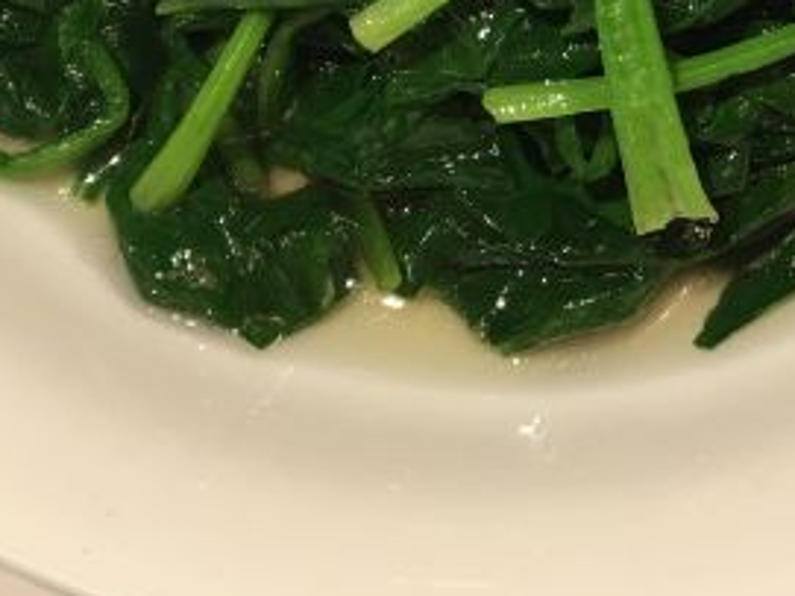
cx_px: 663
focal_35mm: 75
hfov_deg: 25.4
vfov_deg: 18.5
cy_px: -145
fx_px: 1722
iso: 50
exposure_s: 1/17
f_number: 2.2
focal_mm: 4.15
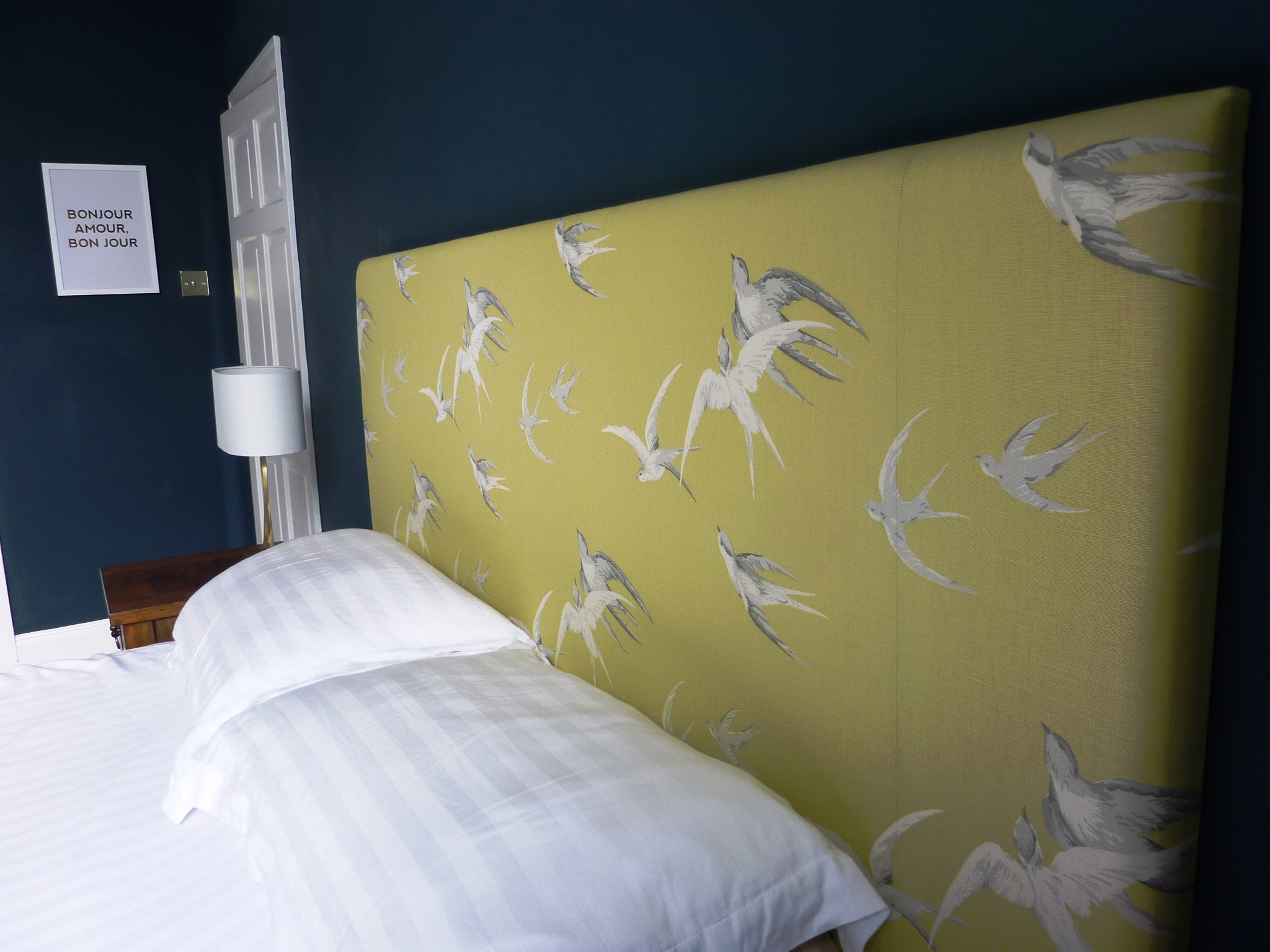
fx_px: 917
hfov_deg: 69.4
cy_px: 476
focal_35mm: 25
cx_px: 635
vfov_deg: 54.9
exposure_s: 1/40
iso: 80
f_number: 3.3
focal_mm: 4.1
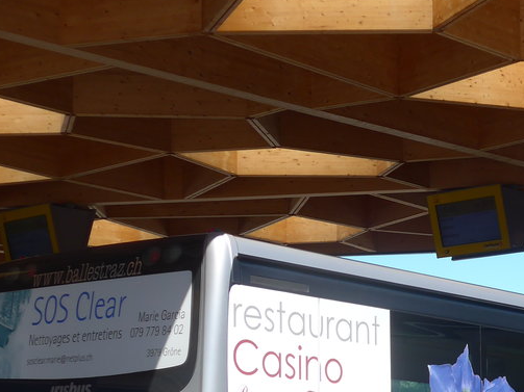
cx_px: 470
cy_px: 352
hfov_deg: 18.4
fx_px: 1589
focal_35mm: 105
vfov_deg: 14.0
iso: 80
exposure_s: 1/800
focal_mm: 9
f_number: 2.8
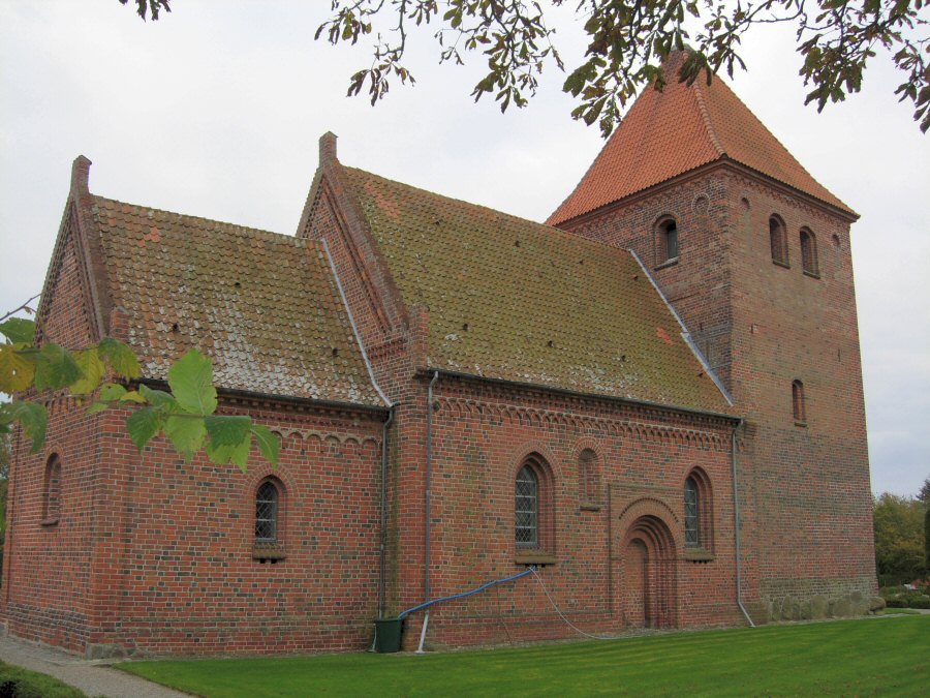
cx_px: 465
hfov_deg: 51.4
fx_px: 967
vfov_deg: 39.7
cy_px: 349
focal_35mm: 36
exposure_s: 1/181
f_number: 3.8
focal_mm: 7.5
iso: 50
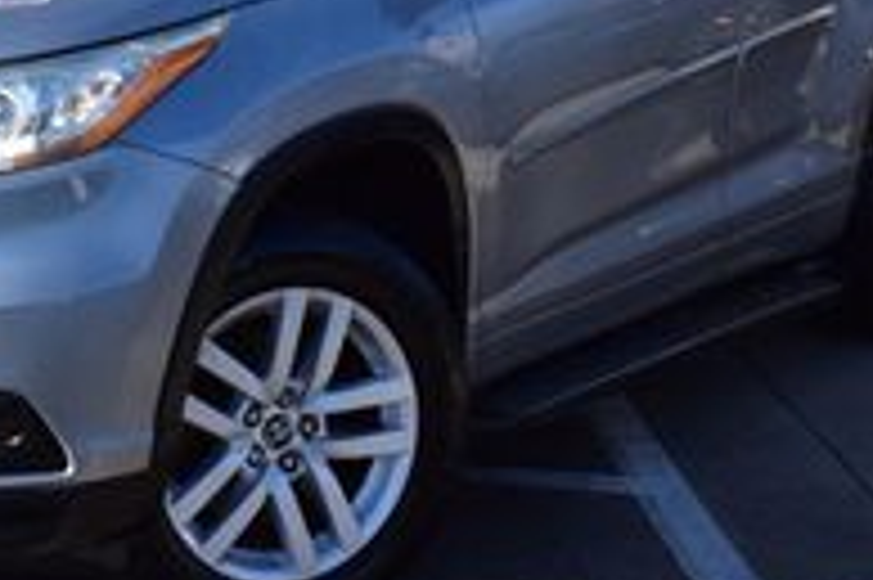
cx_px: 158
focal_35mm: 124
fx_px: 2996
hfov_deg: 16.4
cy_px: -229
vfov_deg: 10.7
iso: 400
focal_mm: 25
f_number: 11
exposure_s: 1/400
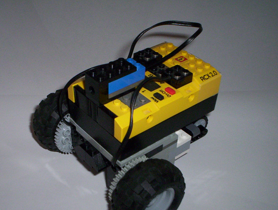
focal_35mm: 50
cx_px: 117
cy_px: 137
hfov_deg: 38.0
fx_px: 402
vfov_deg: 29.1
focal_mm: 4.99
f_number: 4.5
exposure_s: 1/60
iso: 140
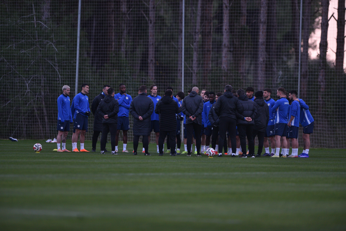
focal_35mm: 300
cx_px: 173
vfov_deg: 4.6
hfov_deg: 6.9
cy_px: 116
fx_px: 2884
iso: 1000
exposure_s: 1/1000
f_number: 3.2
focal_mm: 300
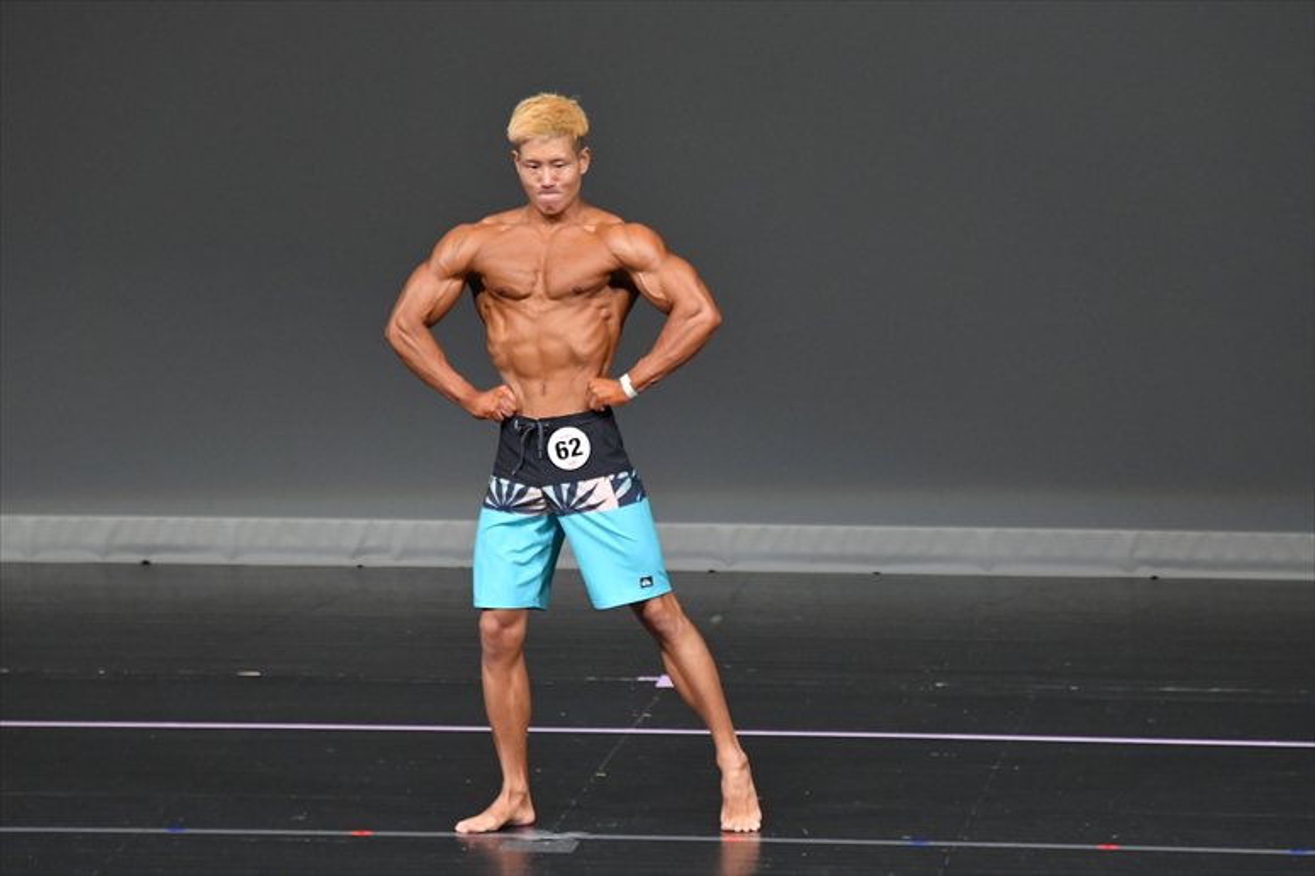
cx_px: 658
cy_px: 438
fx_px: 11501
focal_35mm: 315
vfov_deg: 4.4
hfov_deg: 6.5
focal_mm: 210
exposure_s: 1/400
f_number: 5.6
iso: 4000
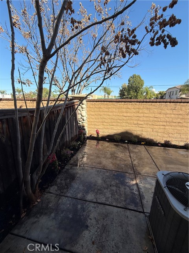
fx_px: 102
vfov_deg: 102.1
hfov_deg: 85.7
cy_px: 126
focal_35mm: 14
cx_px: 94
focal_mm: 2.22
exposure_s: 1/1001
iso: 50
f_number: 2.2
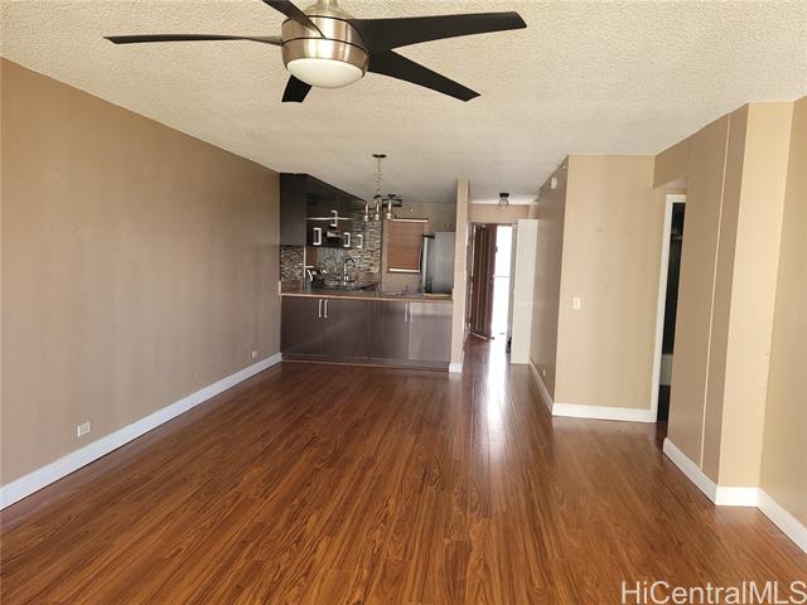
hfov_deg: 69.4
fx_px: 583
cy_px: 302
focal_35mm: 25
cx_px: 404
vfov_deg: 54.9
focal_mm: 7
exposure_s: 1/25
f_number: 1.8
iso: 100
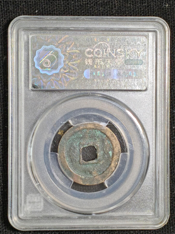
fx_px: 809
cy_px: 117
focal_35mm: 120
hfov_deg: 12.3
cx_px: 88
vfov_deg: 16.4
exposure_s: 1/753
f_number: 1.5
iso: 50
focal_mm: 4.94
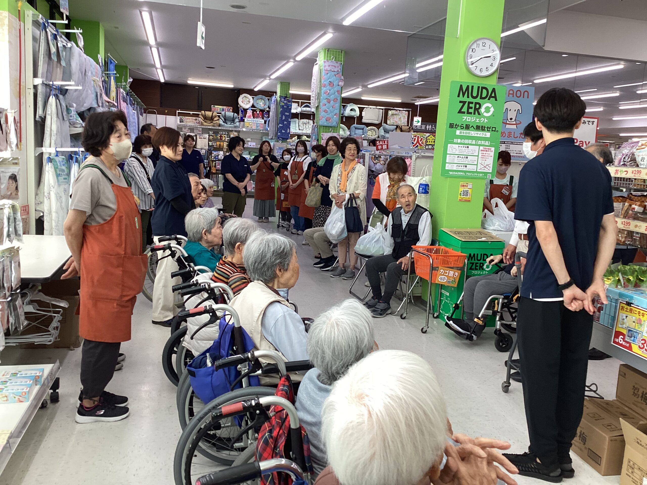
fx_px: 579
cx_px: 324
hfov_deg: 58.4
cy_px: 242
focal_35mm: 31
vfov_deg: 45.4
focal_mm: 3.3
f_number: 2.4
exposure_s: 1/120
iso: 80
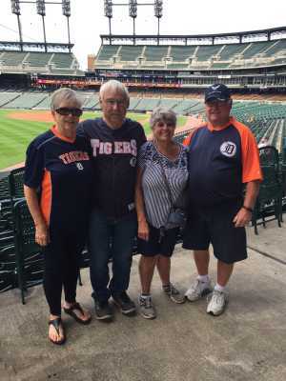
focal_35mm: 29
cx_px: 143
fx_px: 319
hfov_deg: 48.2
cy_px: 190
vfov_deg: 61.7
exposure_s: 1/608
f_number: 2.2
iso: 32
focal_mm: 4.15
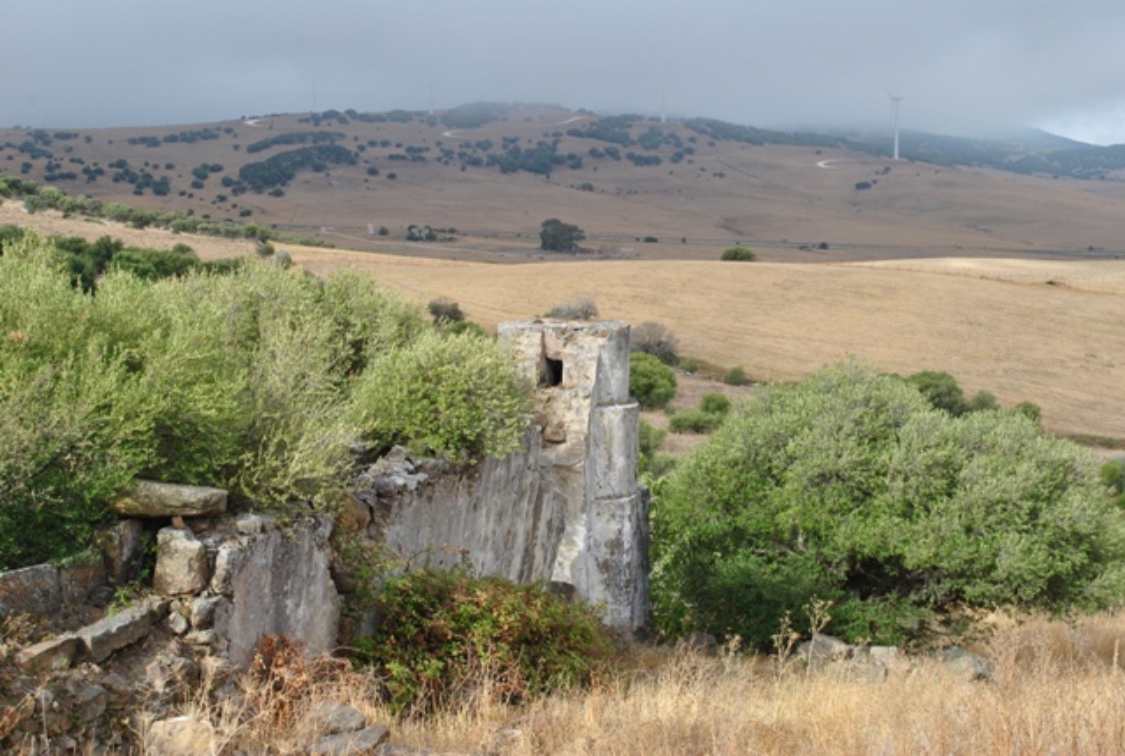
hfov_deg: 38.8
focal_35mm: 51
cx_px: 562
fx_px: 1597
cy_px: 378
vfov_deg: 26.6
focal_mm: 34
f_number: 10
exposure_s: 1/200
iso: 200
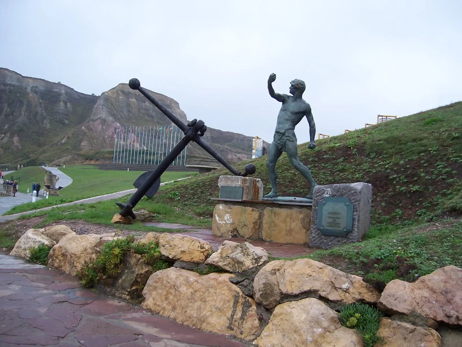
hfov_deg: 51.4
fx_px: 480
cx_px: 231
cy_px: 174
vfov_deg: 39.7
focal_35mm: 36
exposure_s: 1/180
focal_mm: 6
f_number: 3
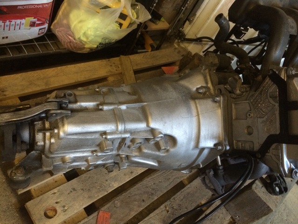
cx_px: 149
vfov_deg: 46.8
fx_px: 258
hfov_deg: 60.0
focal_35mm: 30
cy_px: 112
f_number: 2.2
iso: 320
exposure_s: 1/20
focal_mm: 4.12
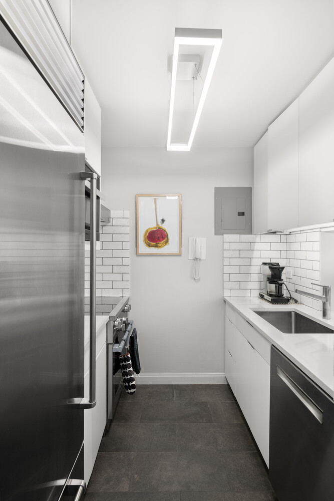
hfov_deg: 64.6
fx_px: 264
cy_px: 250
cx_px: 167
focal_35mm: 19
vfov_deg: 86.9
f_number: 9
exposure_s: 1/4
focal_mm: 19
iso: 320
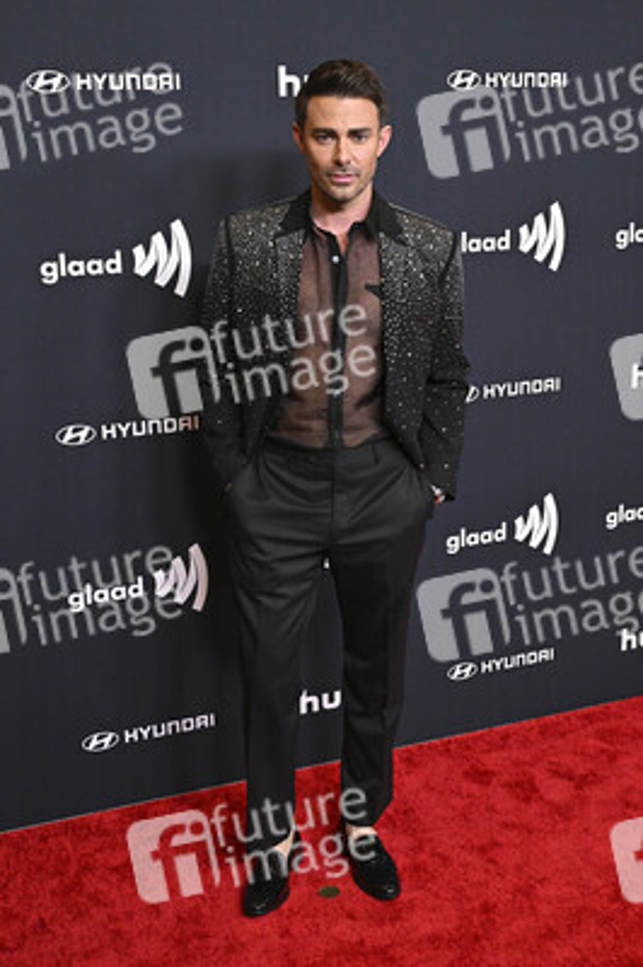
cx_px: 322
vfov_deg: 46.4
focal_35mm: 42
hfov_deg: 31.8
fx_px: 1127
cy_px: 484
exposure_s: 1/250
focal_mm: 42
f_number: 5.6
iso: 4000
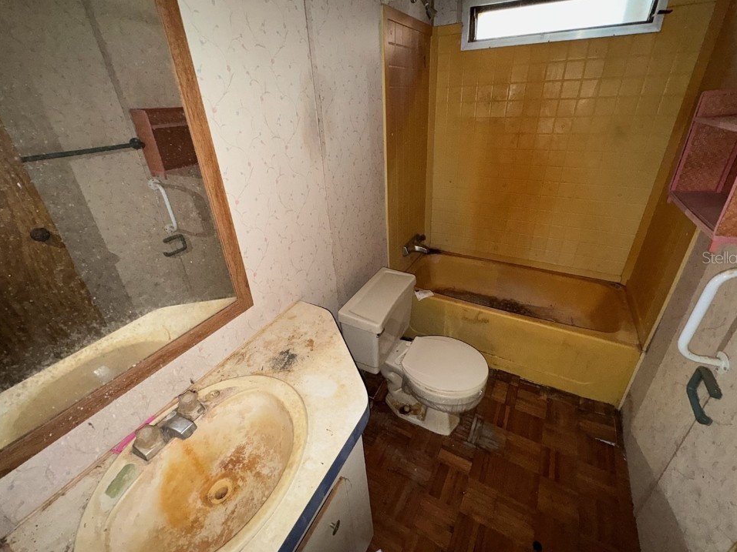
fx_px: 319
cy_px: 257
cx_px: 380
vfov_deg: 81.6
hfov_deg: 98.1
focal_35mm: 15
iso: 200
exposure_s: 1/30
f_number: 2.2
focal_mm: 2.22
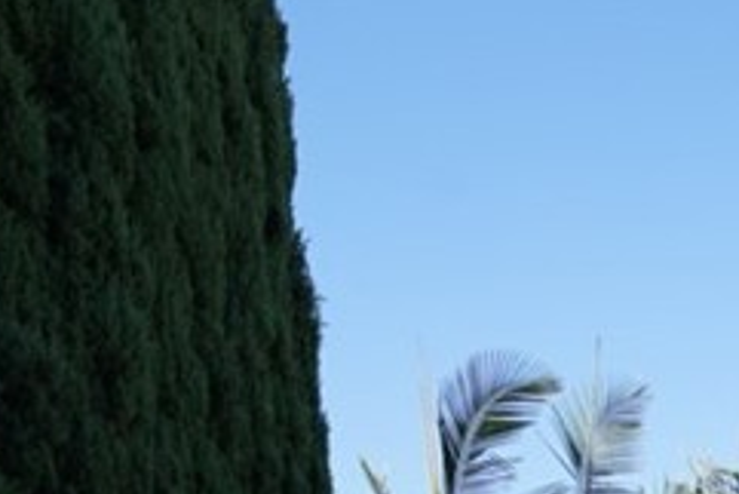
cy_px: 933
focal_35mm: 68
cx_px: 1181
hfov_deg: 22.7
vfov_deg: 16.3
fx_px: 1397
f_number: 8
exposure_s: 1/125
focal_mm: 16
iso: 100
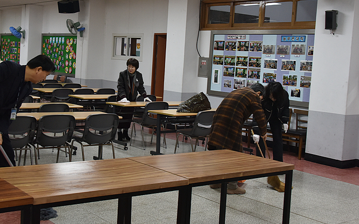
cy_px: 89
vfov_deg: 25.3
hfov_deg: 39.4
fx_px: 499
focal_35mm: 51
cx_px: 141
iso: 1400
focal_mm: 34
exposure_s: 1/125
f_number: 5
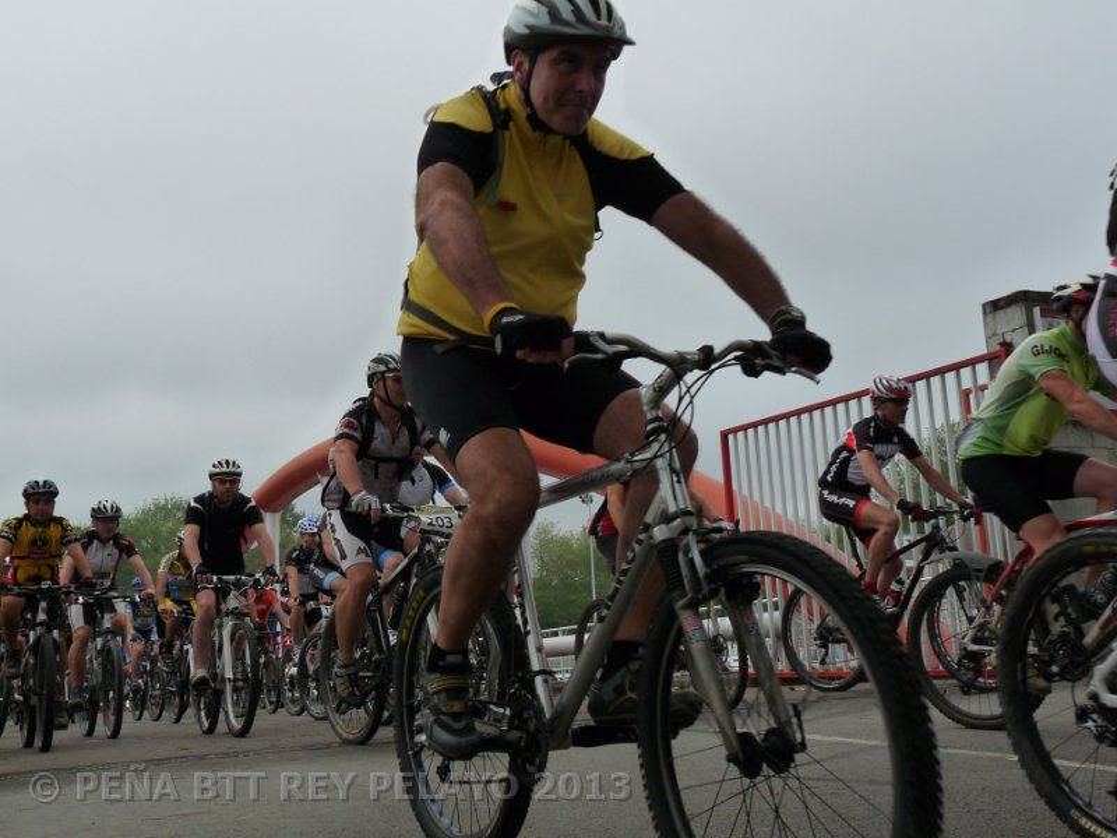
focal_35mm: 40
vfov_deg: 36.0
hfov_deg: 46.8
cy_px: 419
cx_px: 558
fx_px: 1291
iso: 200
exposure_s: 1/250
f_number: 5.6
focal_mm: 7.1
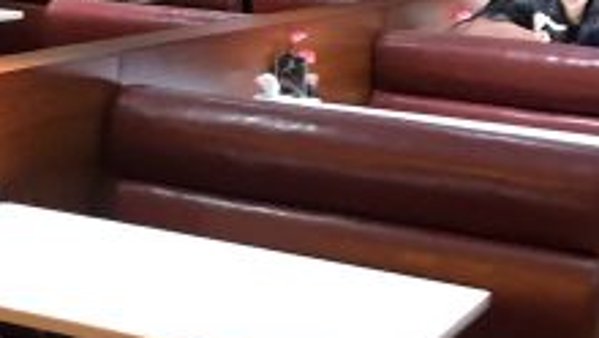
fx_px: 1541
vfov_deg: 12.4
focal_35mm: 97
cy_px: 63
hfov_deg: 21.6
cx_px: 97
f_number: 1.8
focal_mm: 3.99
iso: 100
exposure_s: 1/14
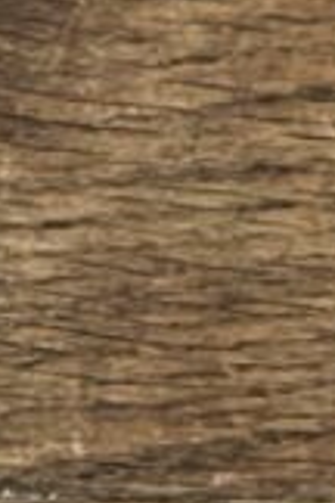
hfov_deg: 7.2
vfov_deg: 9.9
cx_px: 977
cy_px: -866
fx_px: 2387
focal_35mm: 171
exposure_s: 1/25
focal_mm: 5.1
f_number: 1.6
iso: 500
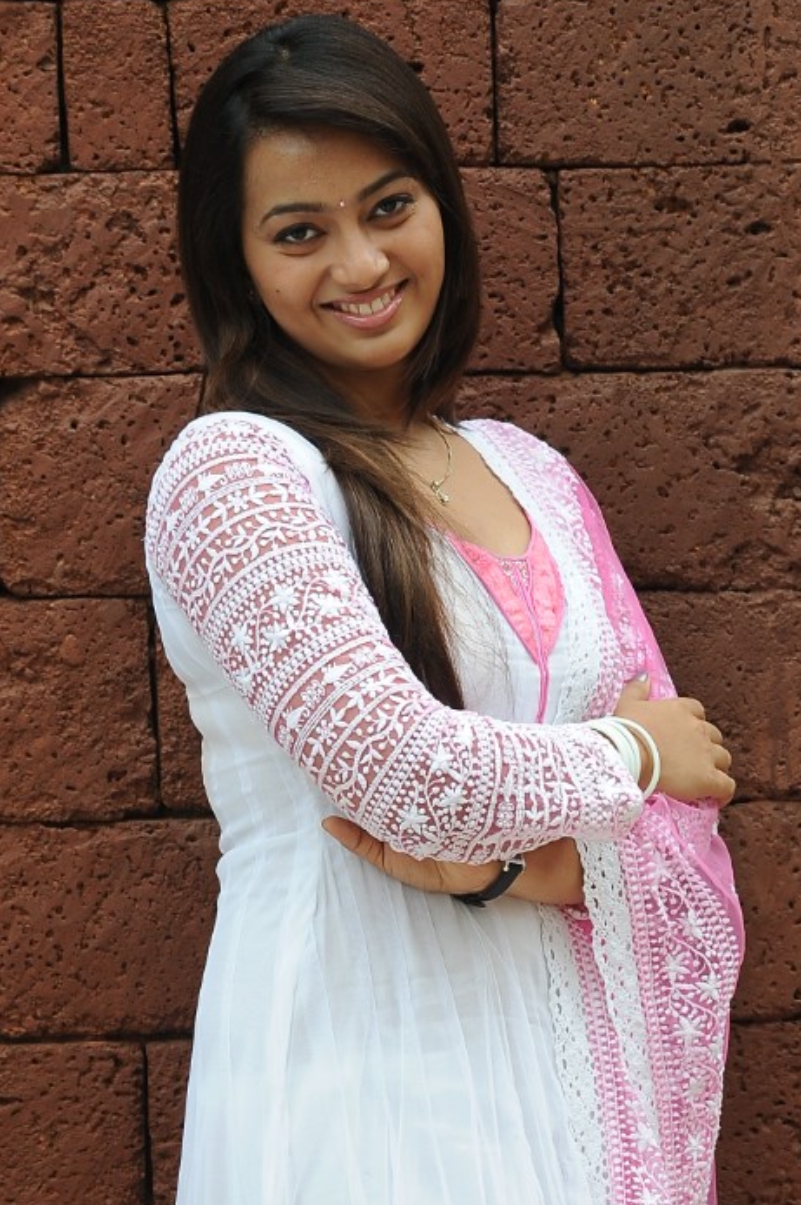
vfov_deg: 7.9
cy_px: 1238
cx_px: 394
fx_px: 8690
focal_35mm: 260
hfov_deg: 5.3
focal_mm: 120
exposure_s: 1/200
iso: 320
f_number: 5
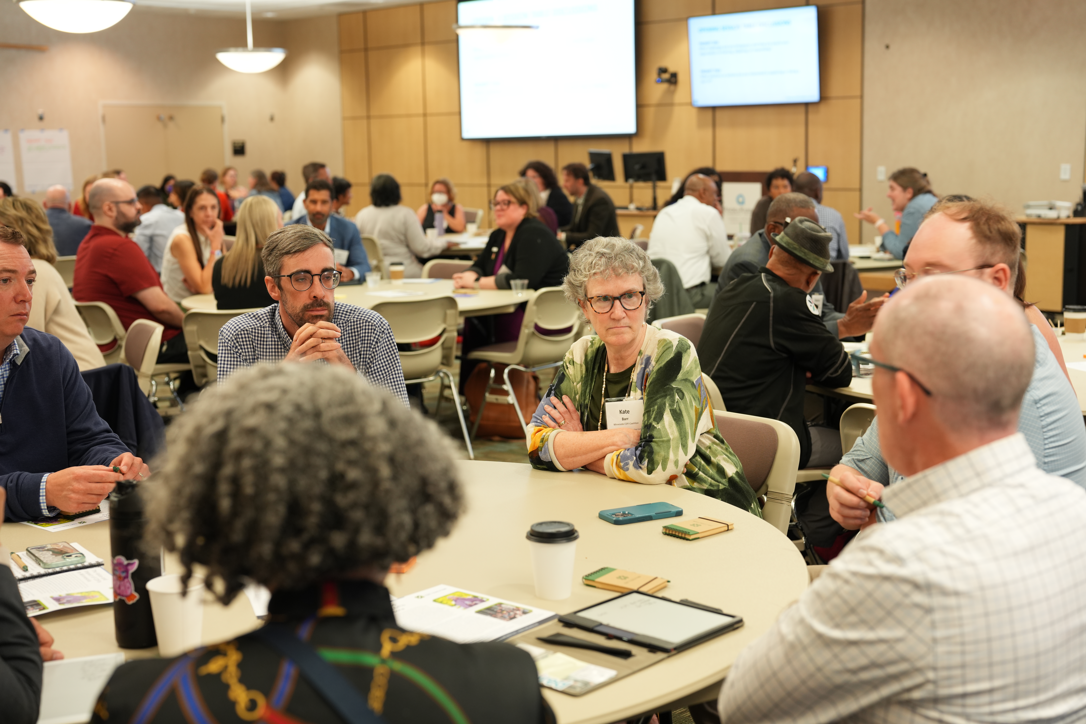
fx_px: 1508
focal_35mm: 50
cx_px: 543
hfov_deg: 39.6
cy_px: 362
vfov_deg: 27.0
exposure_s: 1/30
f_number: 3.2
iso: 500
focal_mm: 50
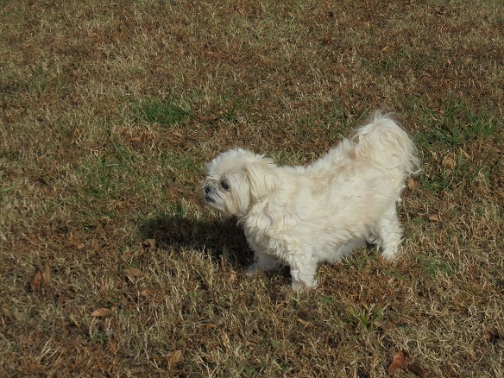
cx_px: 252
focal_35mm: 94
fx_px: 1369
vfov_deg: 15.7
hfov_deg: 20.9
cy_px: 189
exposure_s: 1/800
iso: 100
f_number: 4.7
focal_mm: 16.9
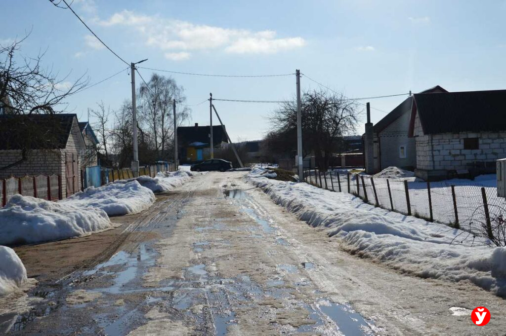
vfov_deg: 26.4
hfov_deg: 38.9
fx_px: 716
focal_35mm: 51
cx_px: 253
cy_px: 168
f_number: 5.6
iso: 100
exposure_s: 1/1250
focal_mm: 34
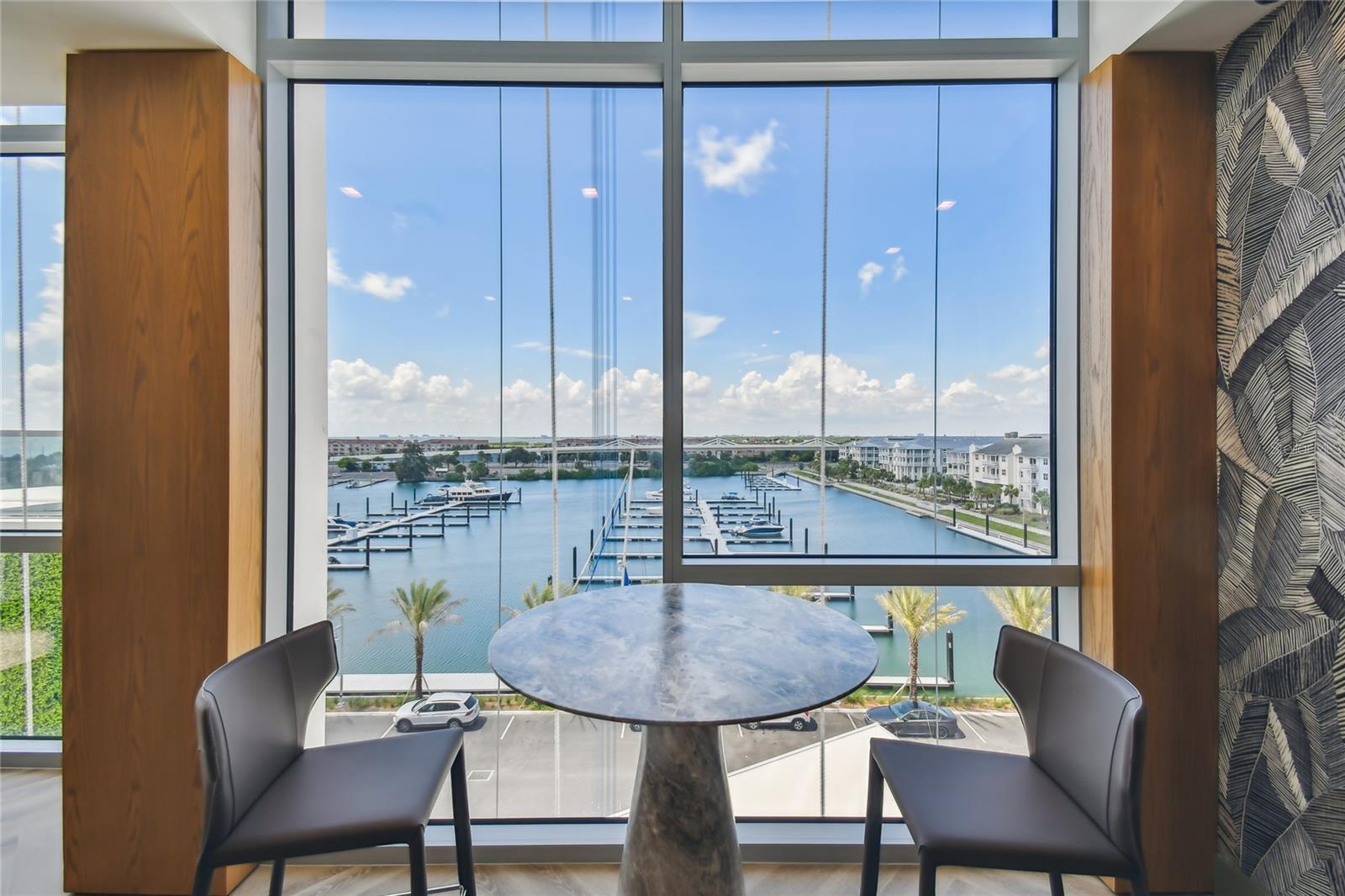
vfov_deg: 77.3
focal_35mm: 15
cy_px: 448
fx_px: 560
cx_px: 672
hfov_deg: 100.4
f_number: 7.1
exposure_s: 1/320
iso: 100
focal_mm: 10
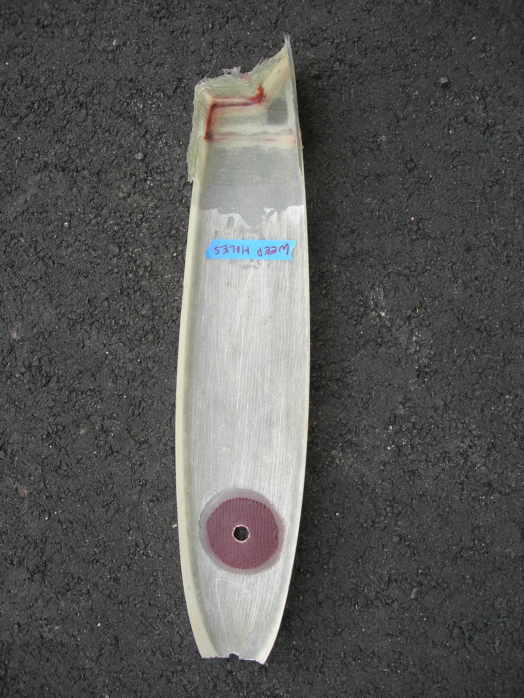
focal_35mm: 38
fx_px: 767
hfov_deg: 37.7
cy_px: 349
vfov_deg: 49.0
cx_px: 262
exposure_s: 1/41.8
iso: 64
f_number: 2.8
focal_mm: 7.8
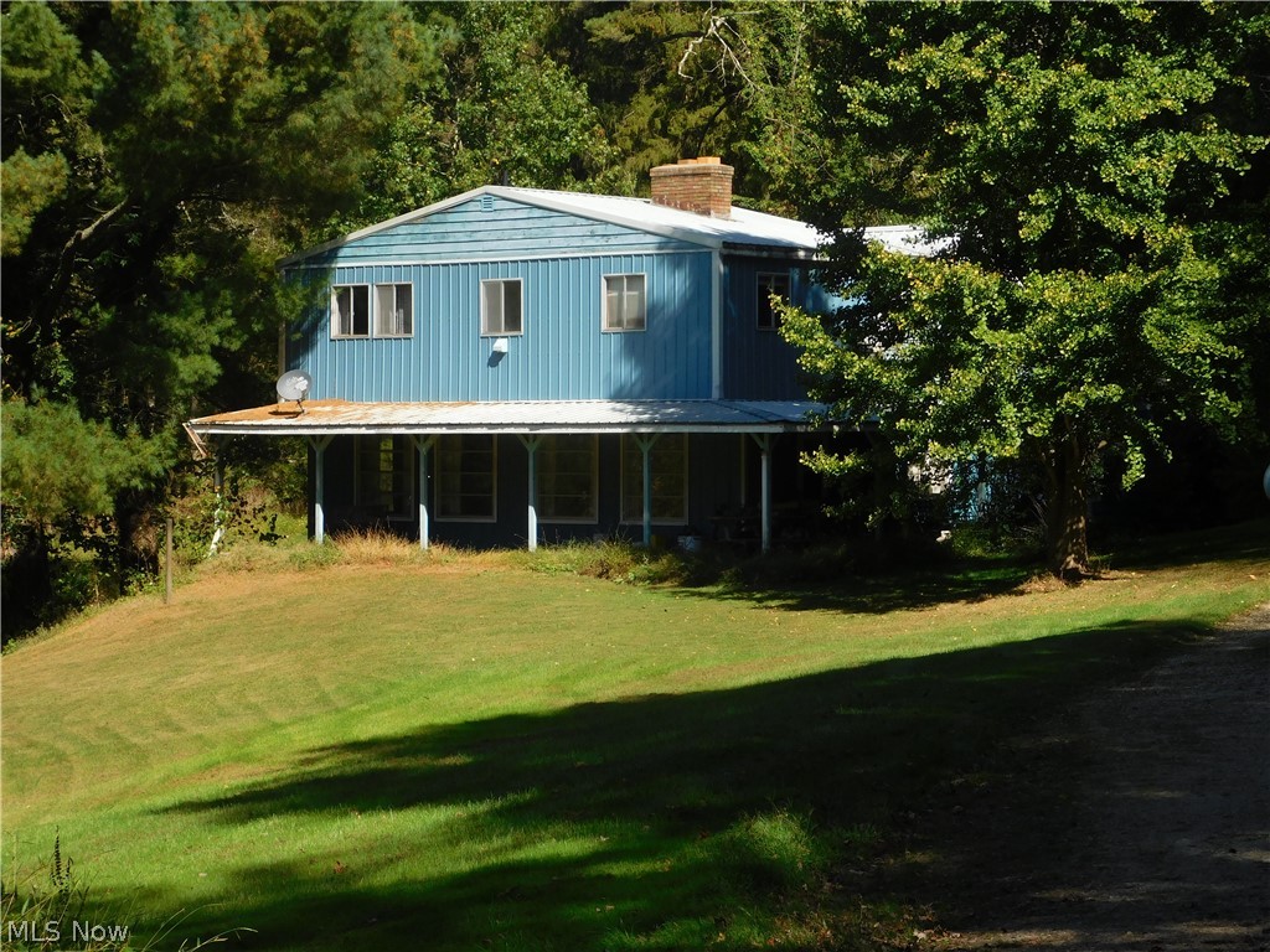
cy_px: 476
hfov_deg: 19.8
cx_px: 635
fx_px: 3632
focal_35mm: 99
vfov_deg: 14.9
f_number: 4.6
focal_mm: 17.6
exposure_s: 1/640
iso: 125
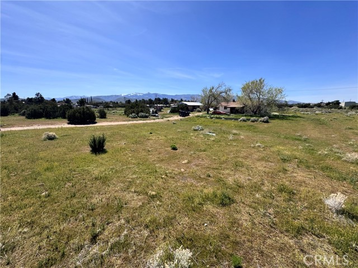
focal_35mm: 14
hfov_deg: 102.1
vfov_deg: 85.7
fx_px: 145
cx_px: 179
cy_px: 134
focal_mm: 2.22
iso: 50
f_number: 2.2
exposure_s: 1/2146
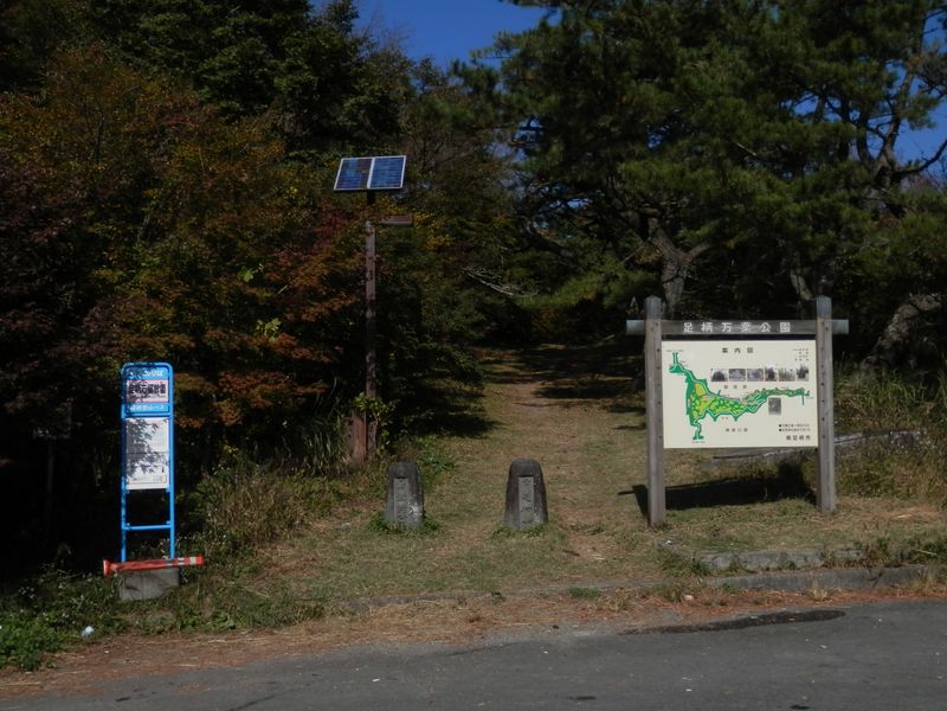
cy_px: 356
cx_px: 474
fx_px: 1094
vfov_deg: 36.0
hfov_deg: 46.8
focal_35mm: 40
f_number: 10.4
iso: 80
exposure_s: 1/250
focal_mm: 7.3
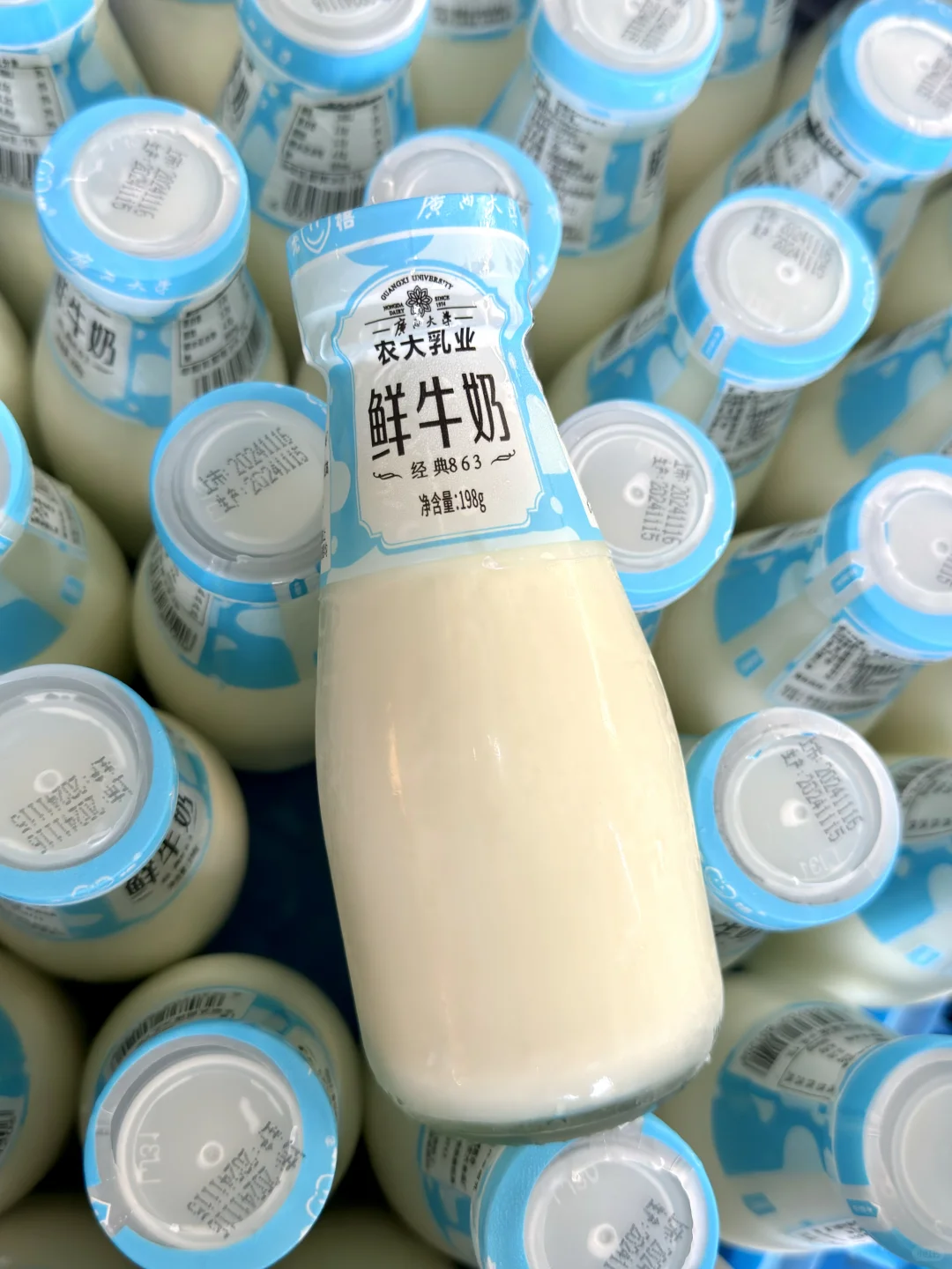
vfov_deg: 52.6
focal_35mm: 35
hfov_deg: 40.7
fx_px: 1283
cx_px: 476
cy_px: 634
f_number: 1.78
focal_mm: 6.76
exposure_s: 1/60
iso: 125
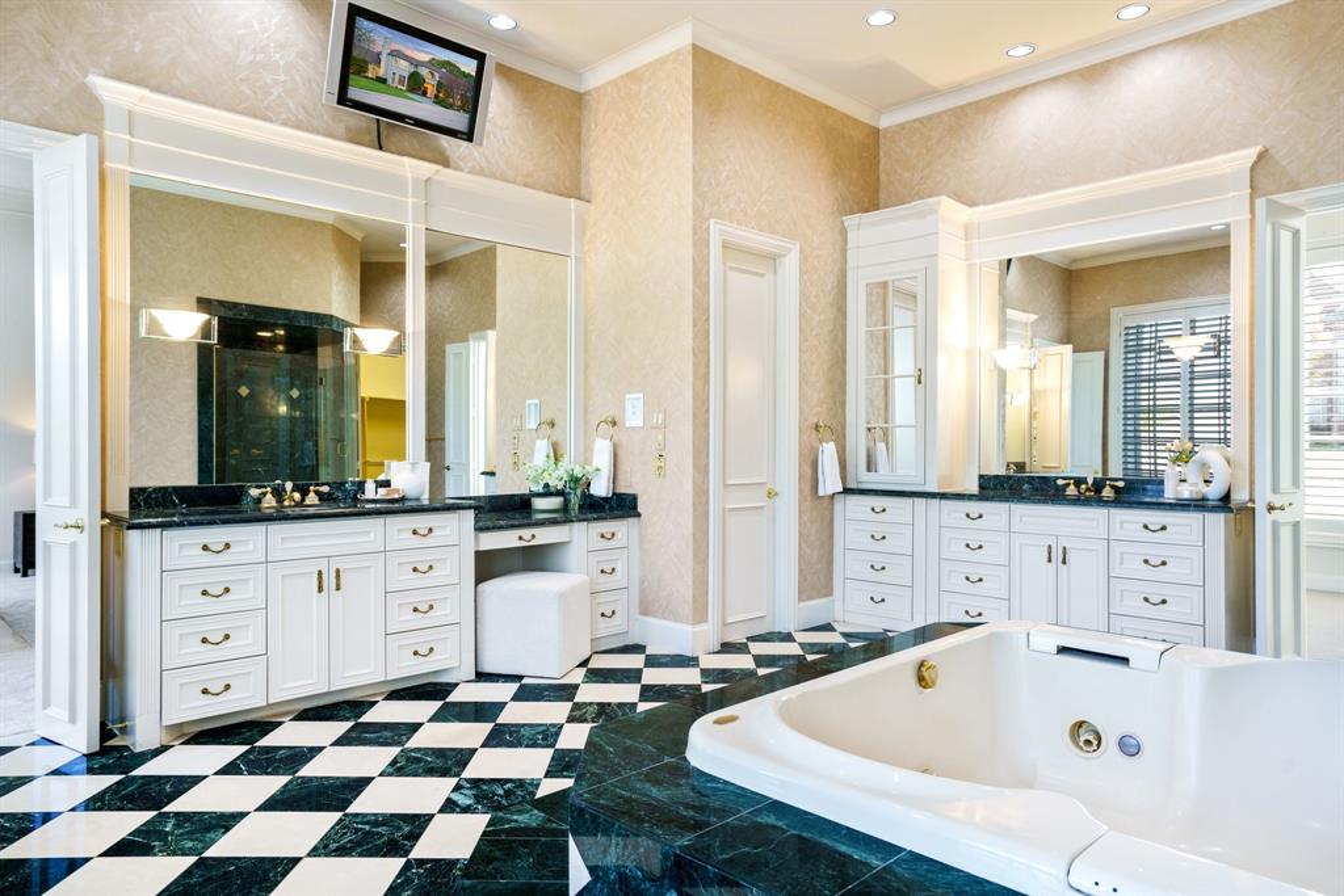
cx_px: 672
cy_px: 448
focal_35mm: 23
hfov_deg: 76.1
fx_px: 859
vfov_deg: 55.1
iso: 800
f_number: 6.3
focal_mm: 23
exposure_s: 1/13
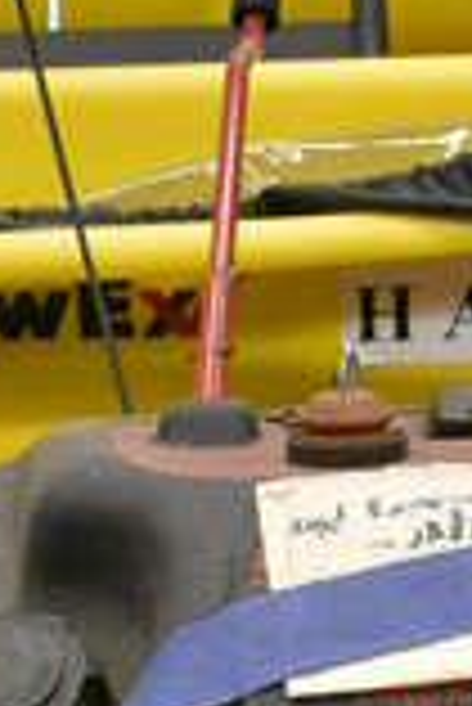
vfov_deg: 12.7
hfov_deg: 8.7
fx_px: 3081
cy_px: 911
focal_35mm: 157
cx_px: 557
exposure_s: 1/125
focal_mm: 18
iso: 4500
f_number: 3.5
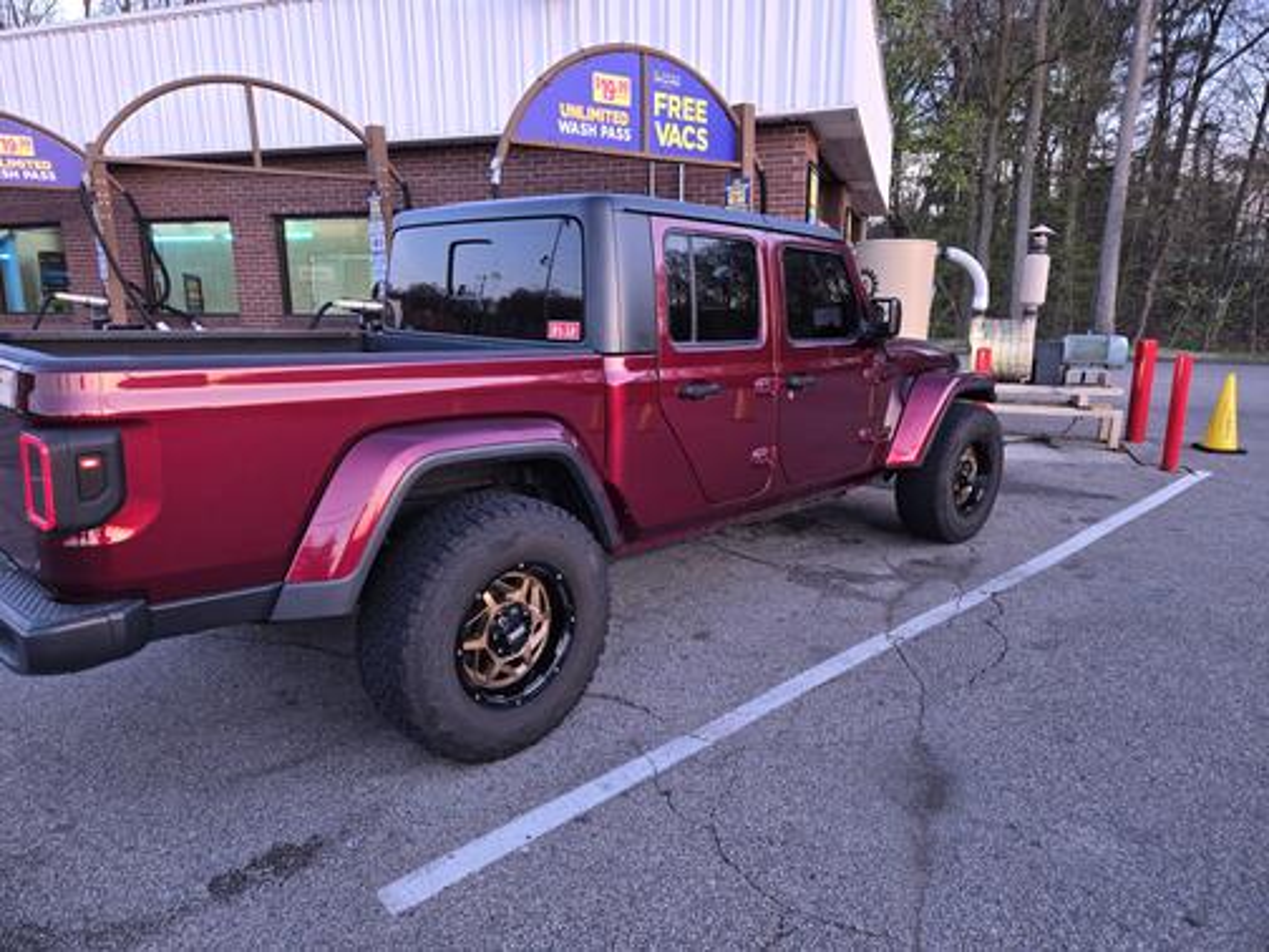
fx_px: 843
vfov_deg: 58.9
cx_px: 634
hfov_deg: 73.9
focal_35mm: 23
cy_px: 476
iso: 64
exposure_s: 1/60
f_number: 1.8
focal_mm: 5.4
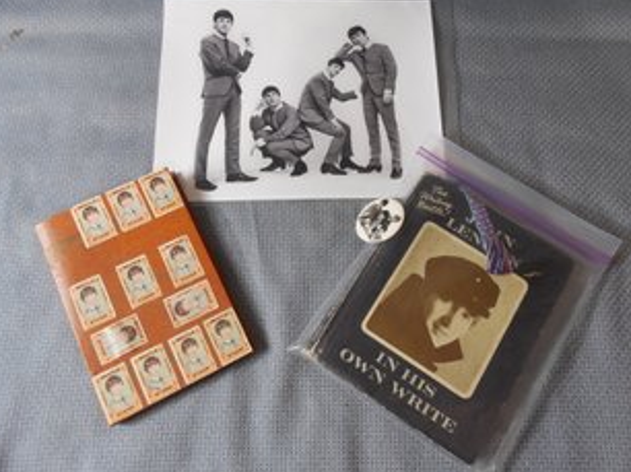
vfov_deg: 49.6
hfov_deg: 63.5
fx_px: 510
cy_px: 209
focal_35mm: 28
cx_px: 329
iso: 360
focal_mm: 4.5
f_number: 3.3
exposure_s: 1/30
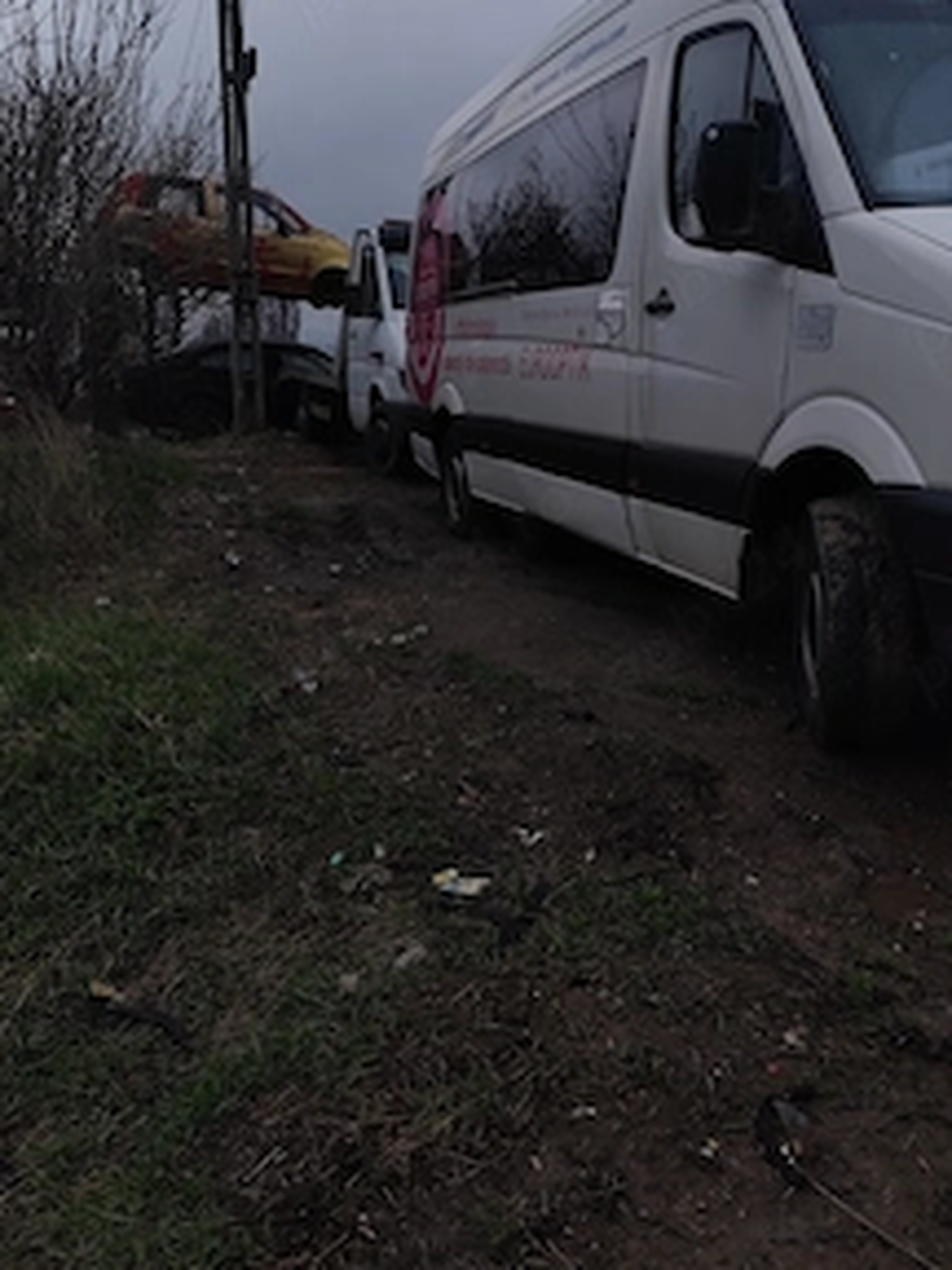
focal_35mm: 32
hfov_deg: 43.9
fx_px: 1173
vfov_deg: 56.8
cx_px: 586
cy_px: 661
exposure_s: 1/1648
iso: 50
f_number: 1.65
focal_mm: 6.19
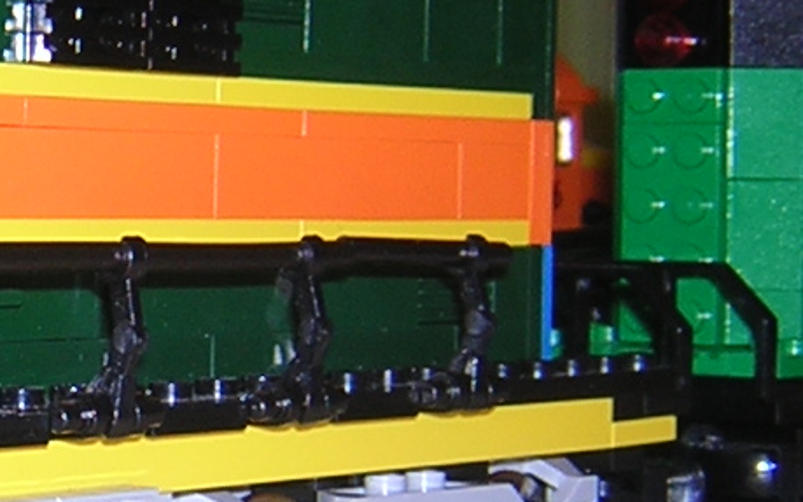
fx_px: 2911
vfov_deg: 9.9
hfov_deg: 15.4
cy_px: 217
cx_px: 7
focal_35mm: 133
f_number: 2.6
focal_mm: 4.7
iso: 100
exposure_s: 1/60.1
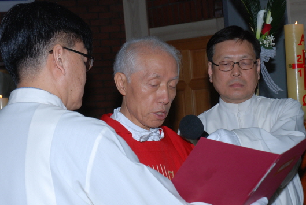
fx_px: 801
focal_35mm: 94
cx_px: 155
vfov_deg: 14.6
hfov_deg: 21.6
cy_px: 118
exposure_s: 1/60
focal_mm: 44
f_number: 8
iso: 200
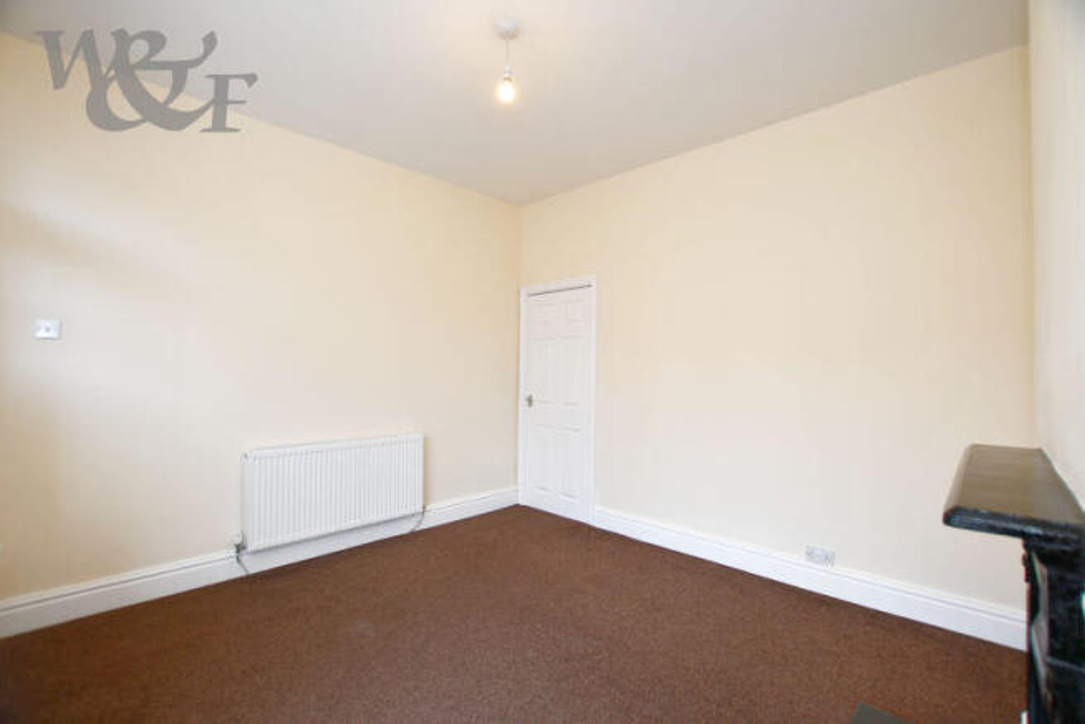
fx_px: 452
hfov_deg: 100.4
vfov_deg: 77.4
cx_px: 542
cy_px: 362
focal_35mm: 15
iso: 220
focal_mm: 10
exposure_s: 1/60
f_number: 4
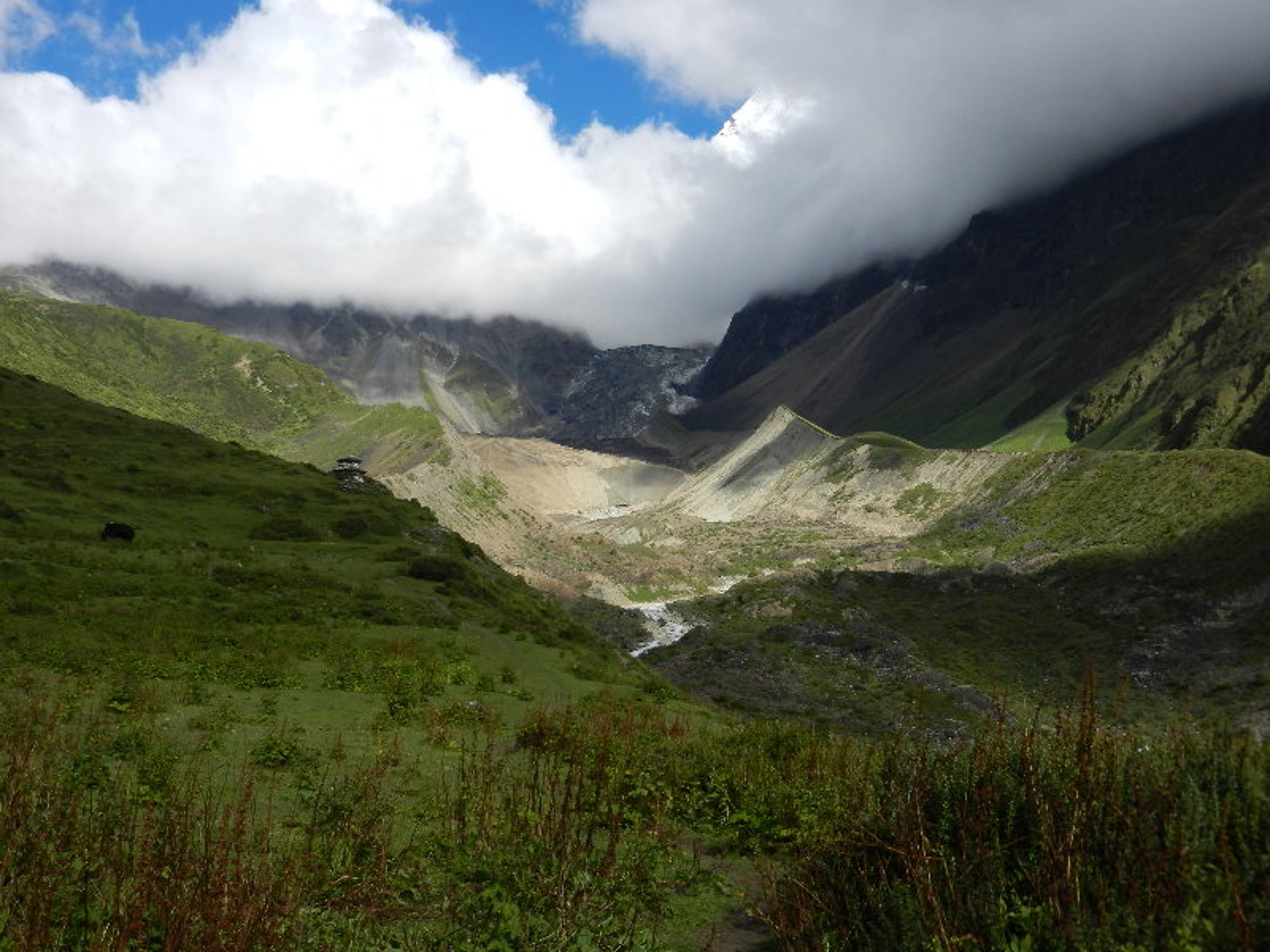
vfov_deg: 37.7
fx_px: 1394
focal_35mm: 38
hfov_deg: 49.0
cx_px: 635
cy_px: 476
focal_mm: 6.9
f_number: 4
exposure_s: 1/1250
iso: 160
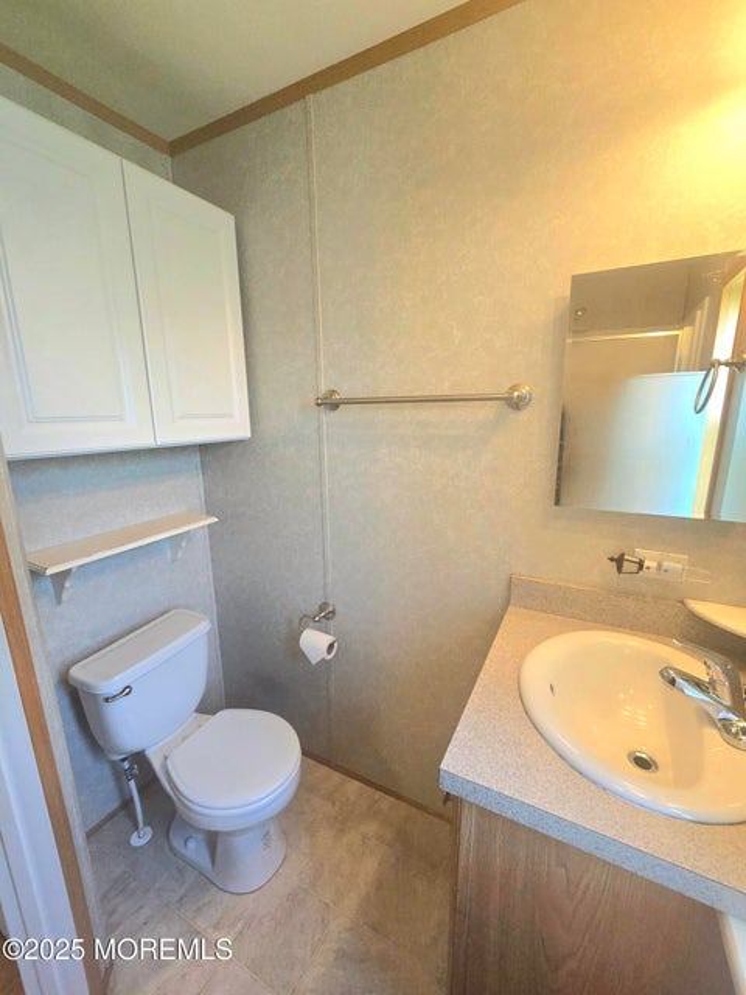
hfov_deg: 89.9
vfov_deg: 106.2
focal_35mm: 13
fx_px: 374
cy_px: 498
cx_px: 373
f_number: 2.2
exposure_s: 1/60.2
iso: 125
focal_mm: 2.2
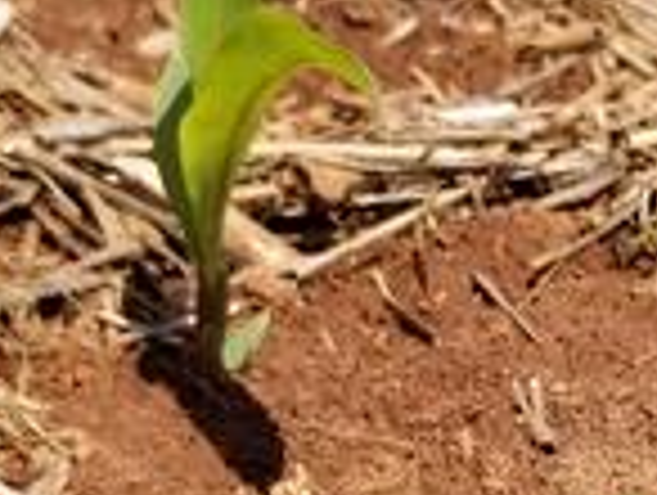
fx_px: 1350
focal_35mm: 71
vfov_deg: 20.1
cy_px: 508
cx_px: 549
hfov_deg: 26.7
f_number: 1.7
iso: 50
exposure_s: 1/2648
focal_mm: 4.25
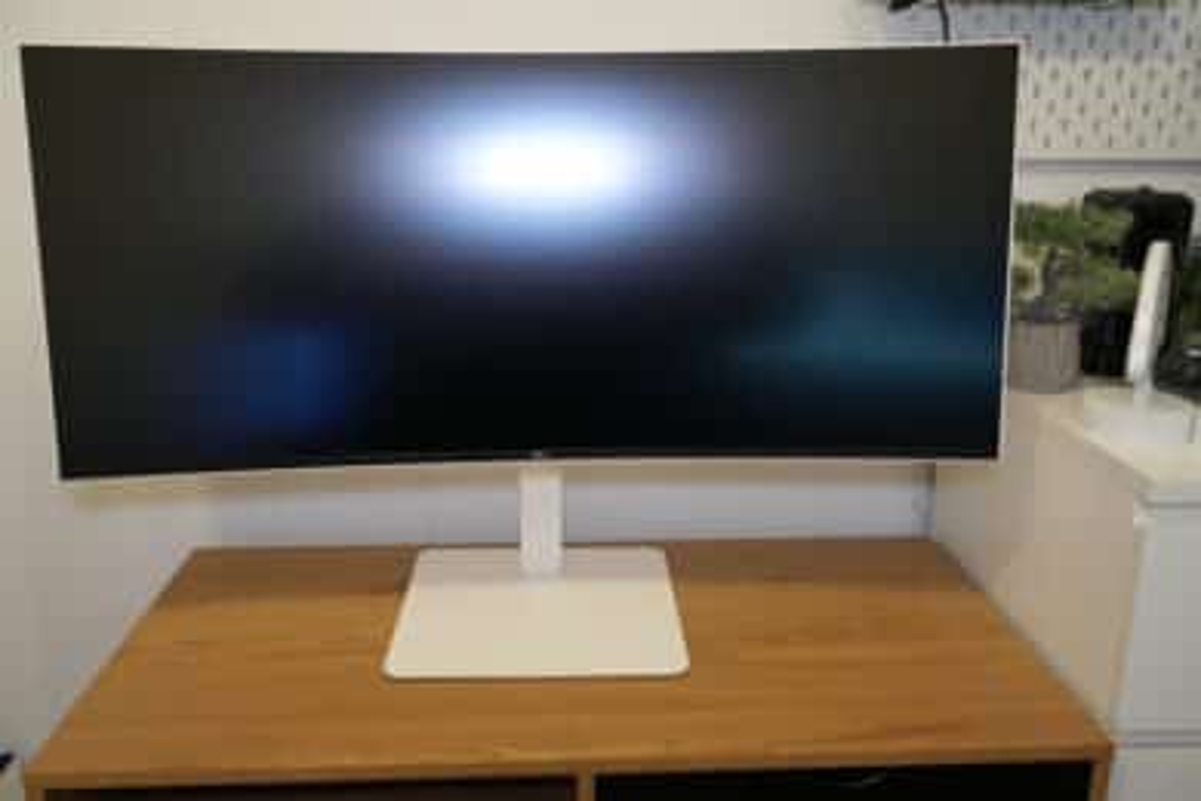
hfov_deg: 60.3
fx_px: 1034
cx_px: 600
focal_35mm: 31
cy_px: 400
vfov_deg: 42.3
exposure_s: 1/40
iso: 1600
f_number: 7.1
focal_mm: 31
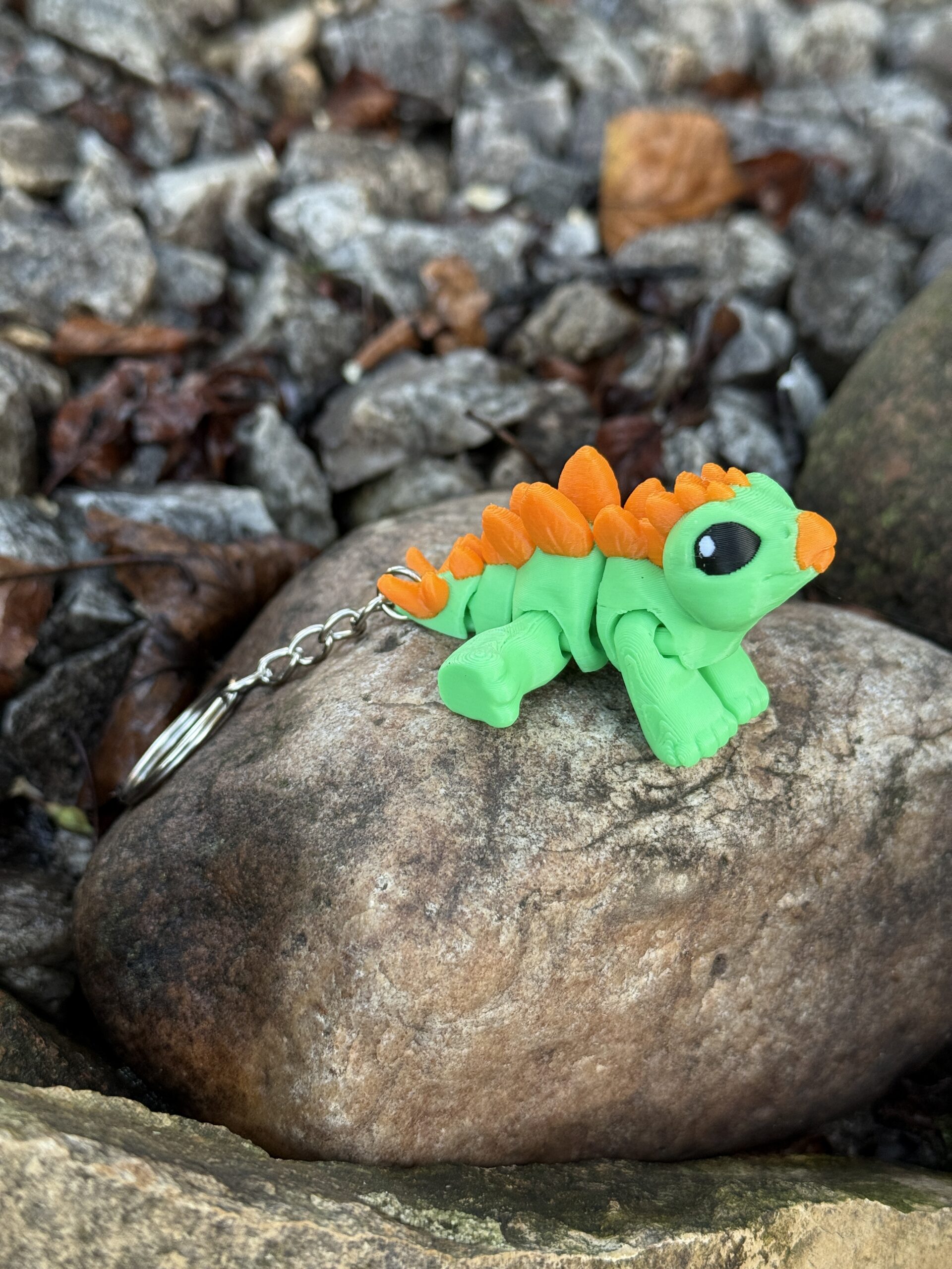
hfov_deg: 30.3
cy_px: 634
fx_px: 1760
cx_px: 476
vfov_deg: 39.7
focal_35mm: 48
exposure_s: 1/118
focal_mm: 6.76
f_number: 1.78
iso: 100
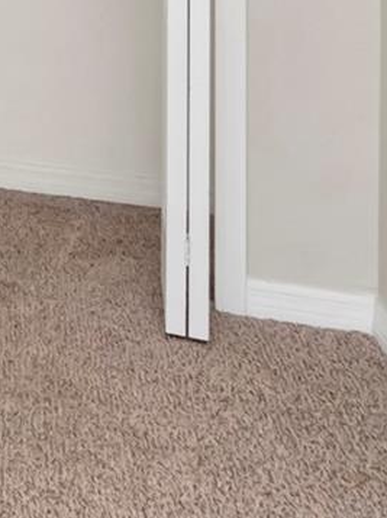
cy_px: -160
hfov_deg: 13.9
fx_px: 1063
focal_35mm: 71
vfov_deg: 24.0
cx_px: -561
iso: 1000
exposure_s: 1/200
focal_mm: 11
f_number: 13
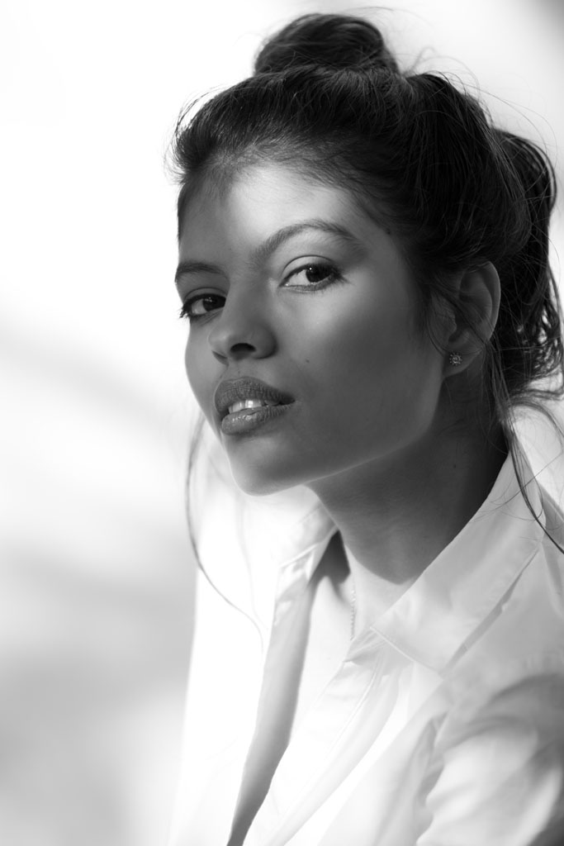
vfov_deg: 10.3
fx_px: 4698
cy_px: 423
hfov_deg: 6.9
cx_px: 282
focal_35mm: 200
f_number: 3.5
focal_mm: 200
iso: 200
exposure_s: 1/500
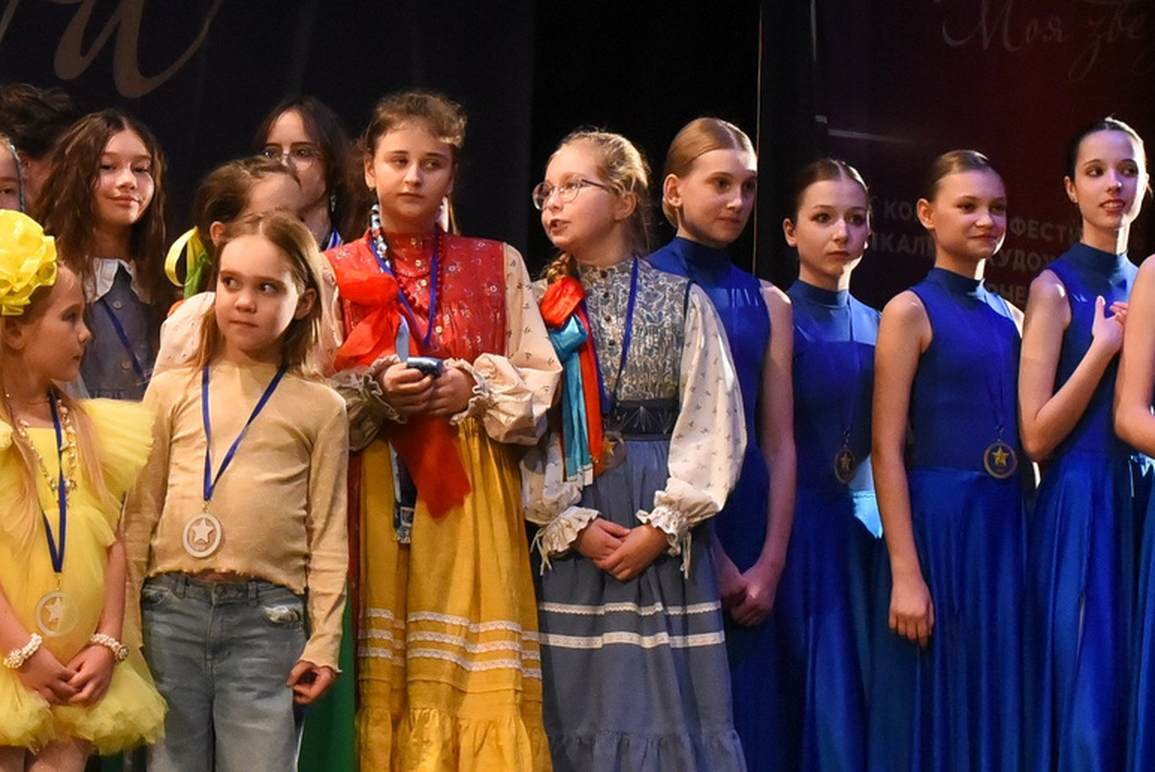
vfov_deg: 11.8
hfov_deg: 17.6
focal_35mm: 116
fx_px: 3724
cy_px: 539
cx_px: 444
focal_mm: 35
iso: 5000
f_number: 6.3
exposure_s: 1/250
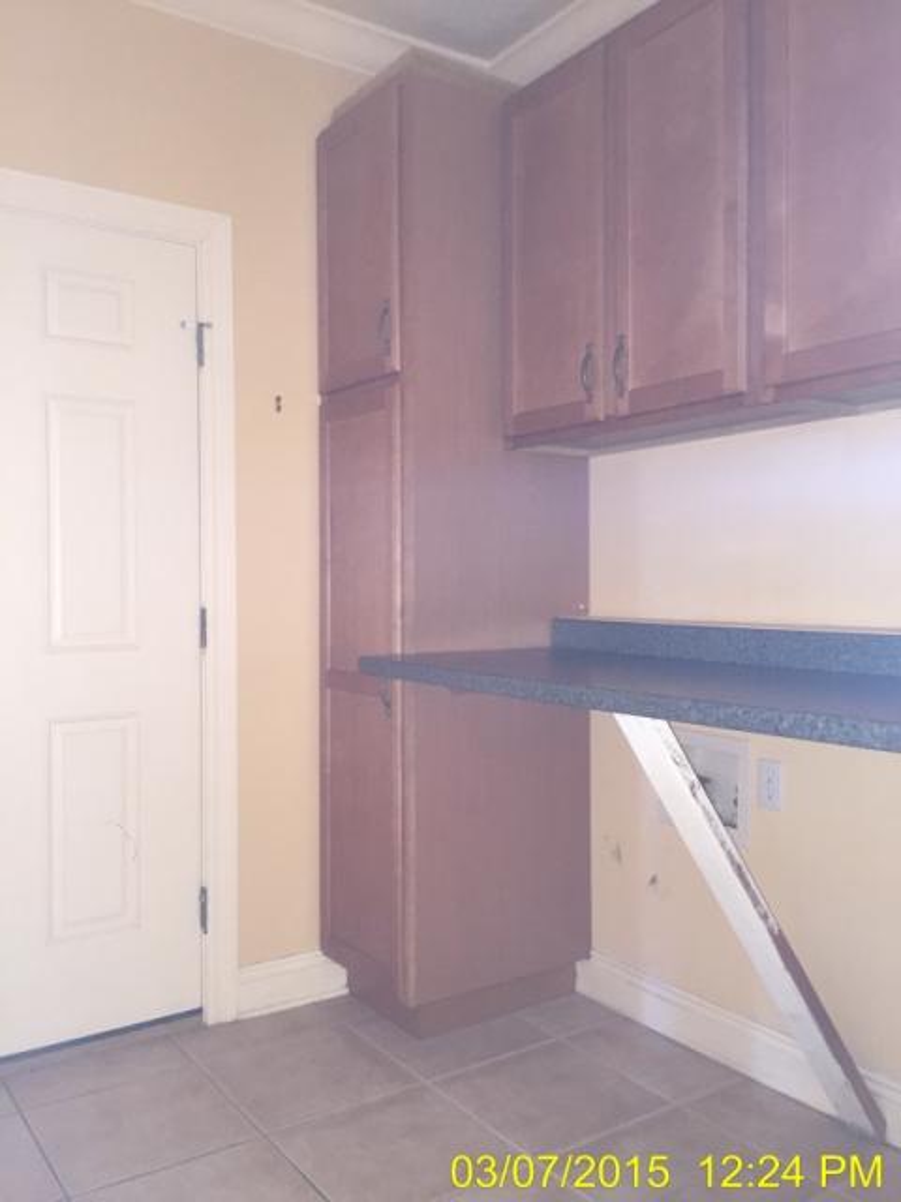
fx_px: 1006
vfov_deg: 61.7
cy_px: 601
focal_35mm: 29
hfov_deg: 48.2
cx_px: 450
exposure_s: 1/16
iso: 160
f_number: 2.2
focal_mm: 4.15
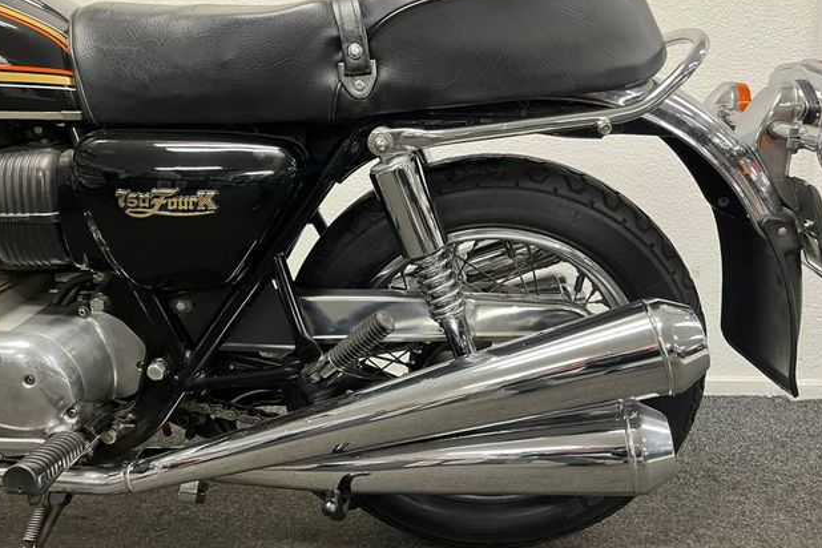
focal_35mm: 28
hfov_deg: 65.5
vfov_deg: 46.4
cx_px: 412
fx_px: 639
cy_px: 261
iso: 320
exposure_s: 1/50
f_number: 1.6
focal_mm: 5.1
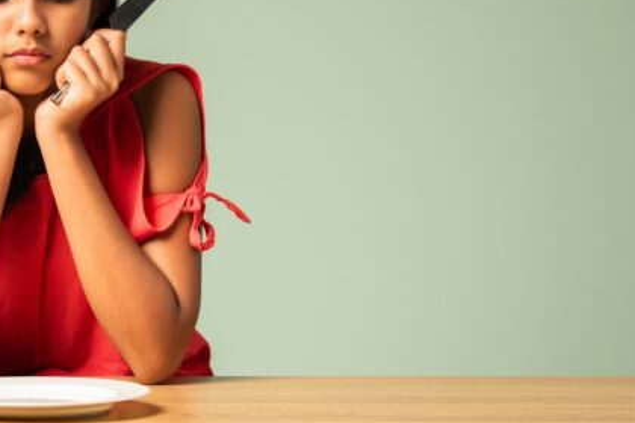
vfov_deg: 7.7
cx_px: 60
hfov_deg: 11.4
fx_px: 3157
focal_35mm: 179
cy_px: 101
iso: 100
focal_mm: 98
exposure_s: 1/125
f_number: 7.1
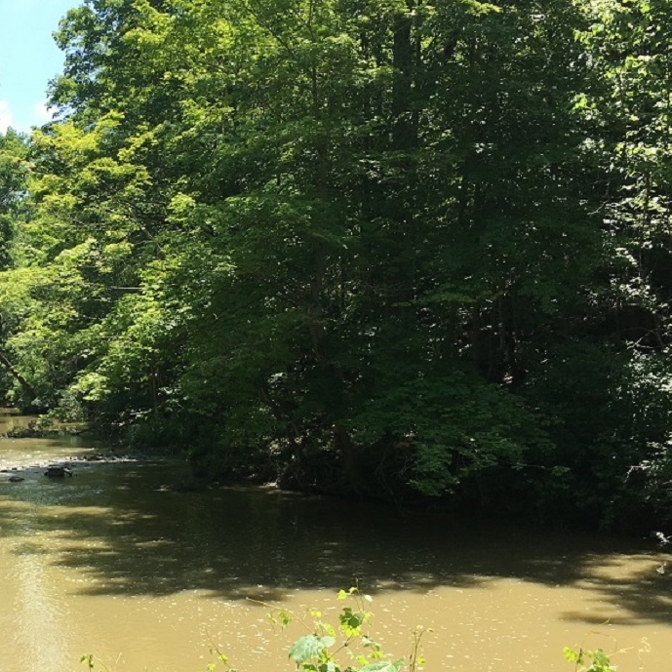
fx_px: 1186
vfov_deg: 31.5
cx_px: 42
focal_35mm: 54
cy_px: 416
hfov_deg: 30.0
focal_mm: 4.15
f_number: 2.2
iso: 25
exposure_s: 1/705
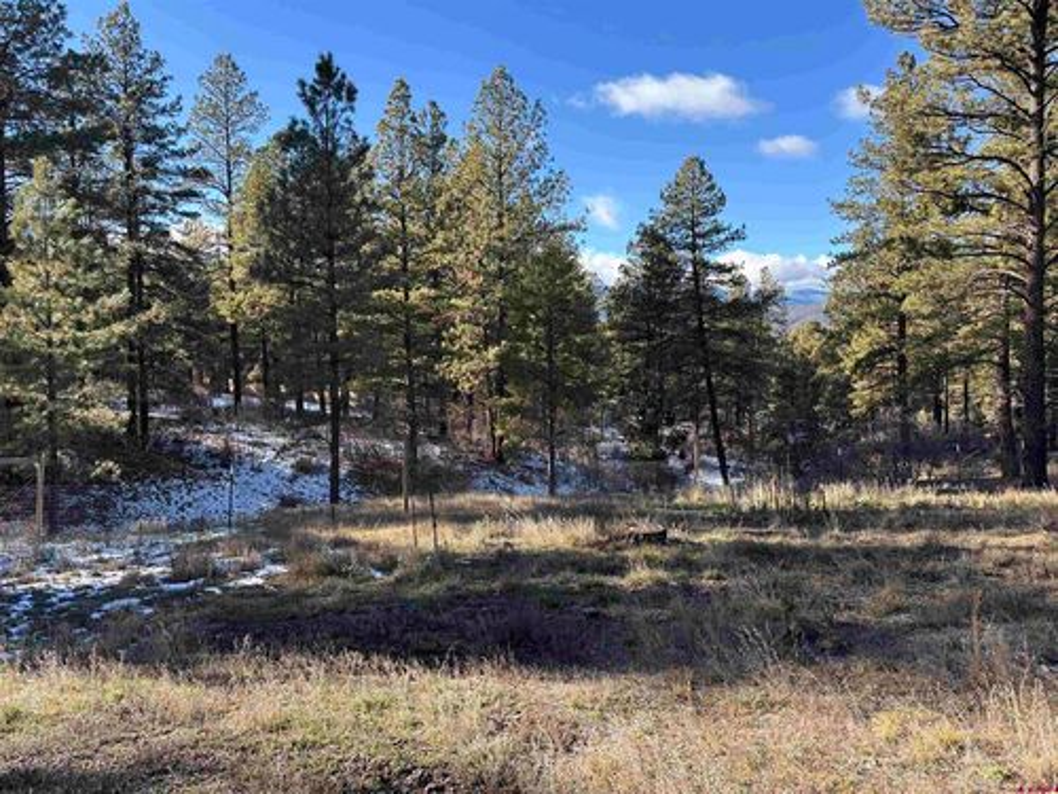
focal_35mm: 26
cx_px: 529
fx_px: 795
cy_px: 397
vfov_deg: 53.1
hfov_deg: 67.3
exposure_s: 1/693
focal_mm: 5.96
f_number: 1.6
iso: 50
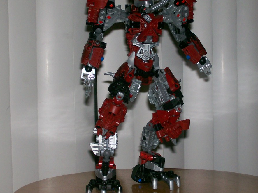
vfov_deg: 18.2
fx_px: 604
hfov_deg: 24.1
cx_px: 142
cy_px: 90
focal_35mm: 81
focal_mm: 11.6
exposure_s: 1/95.5
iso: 80
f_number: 3.8
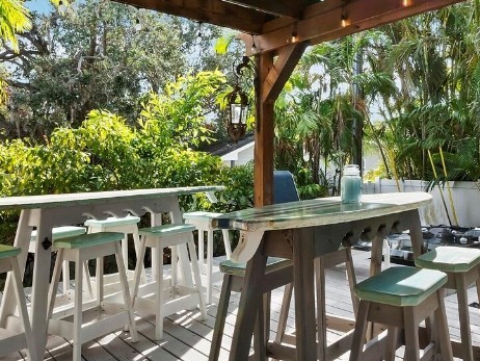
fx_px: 430
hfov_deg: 58.2
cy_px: 150
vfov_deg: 45.3
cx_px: 266
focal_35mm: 31
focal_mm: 7
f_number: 11
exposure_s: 1/100
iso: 400
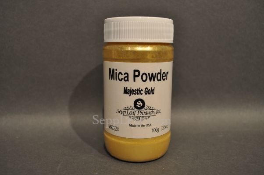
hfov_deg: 57.3
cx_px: 132
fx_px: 242
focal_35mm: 33
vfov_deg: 39.9
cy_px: 88
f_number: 5
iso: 400
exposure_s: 1/100
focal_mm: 22
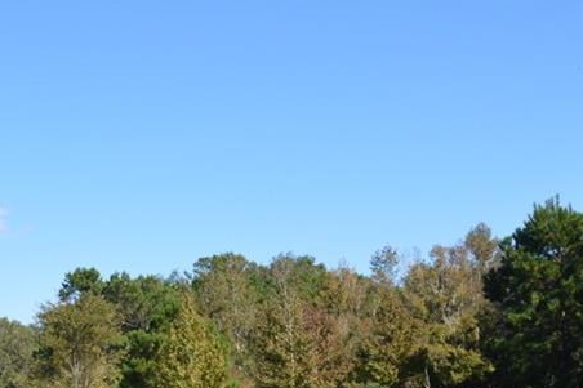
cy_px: 423
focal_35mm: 68
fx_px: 1101
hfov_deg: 28.7
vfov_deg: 19.2
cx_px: 80
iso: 180
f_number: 8
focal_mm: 20
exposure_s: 1/250
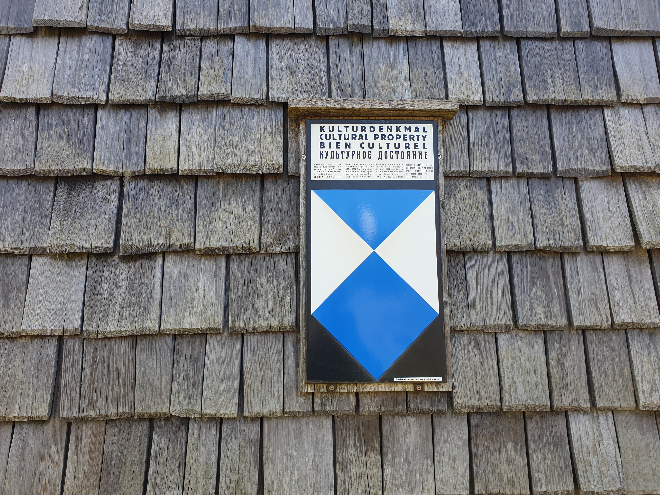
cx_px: 330
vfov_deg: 53.1
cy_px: 248
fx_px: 496
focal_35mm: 26
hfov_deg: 67.3
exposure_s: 1/204
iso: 50
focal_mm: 4.3
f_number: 2.4
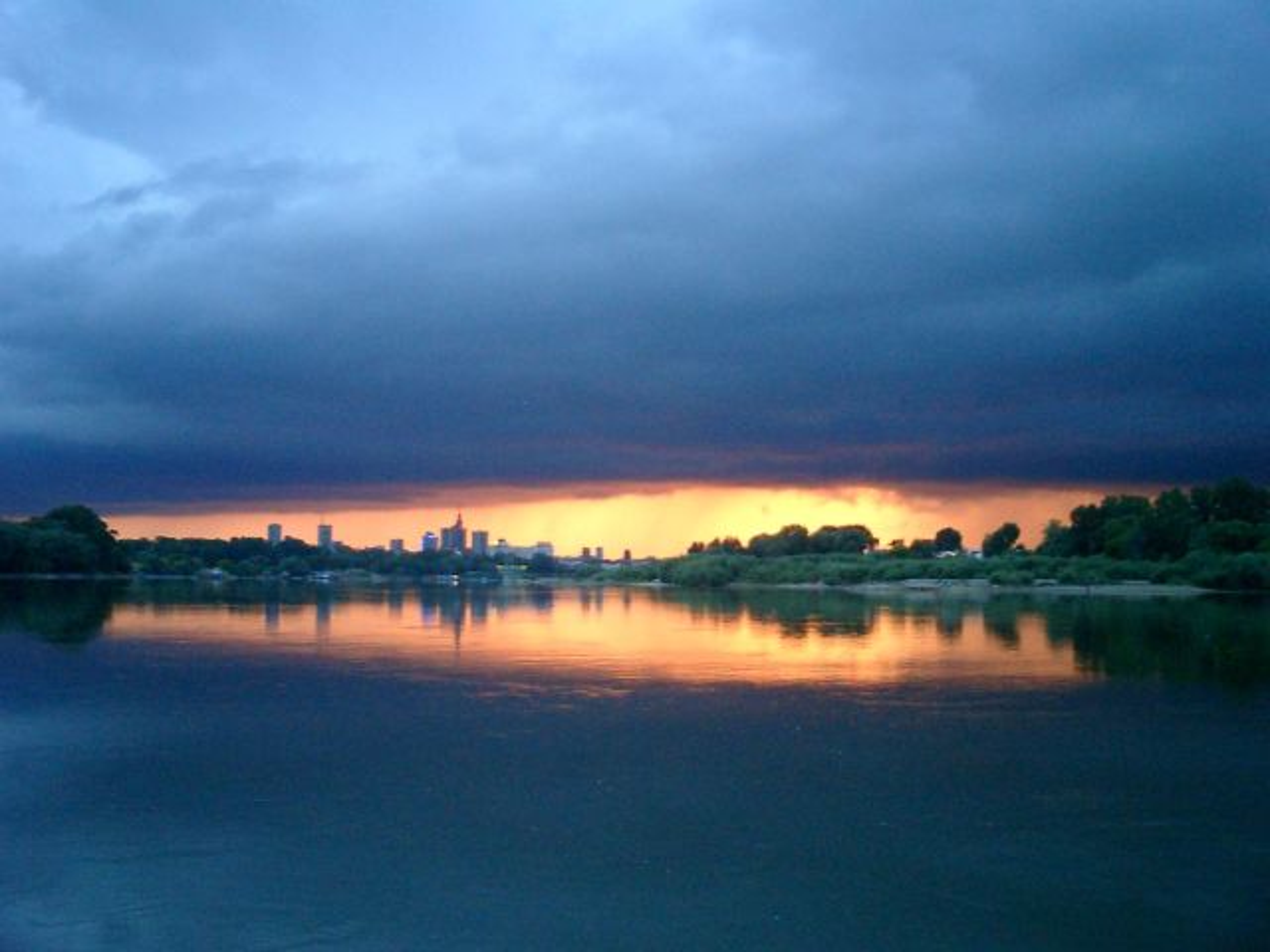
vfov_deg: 39.7
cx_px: 635
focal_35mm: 36
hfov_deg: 51.4
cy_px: 476
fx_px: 1321
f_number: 3.2
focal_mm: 7.5
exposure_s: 1/30
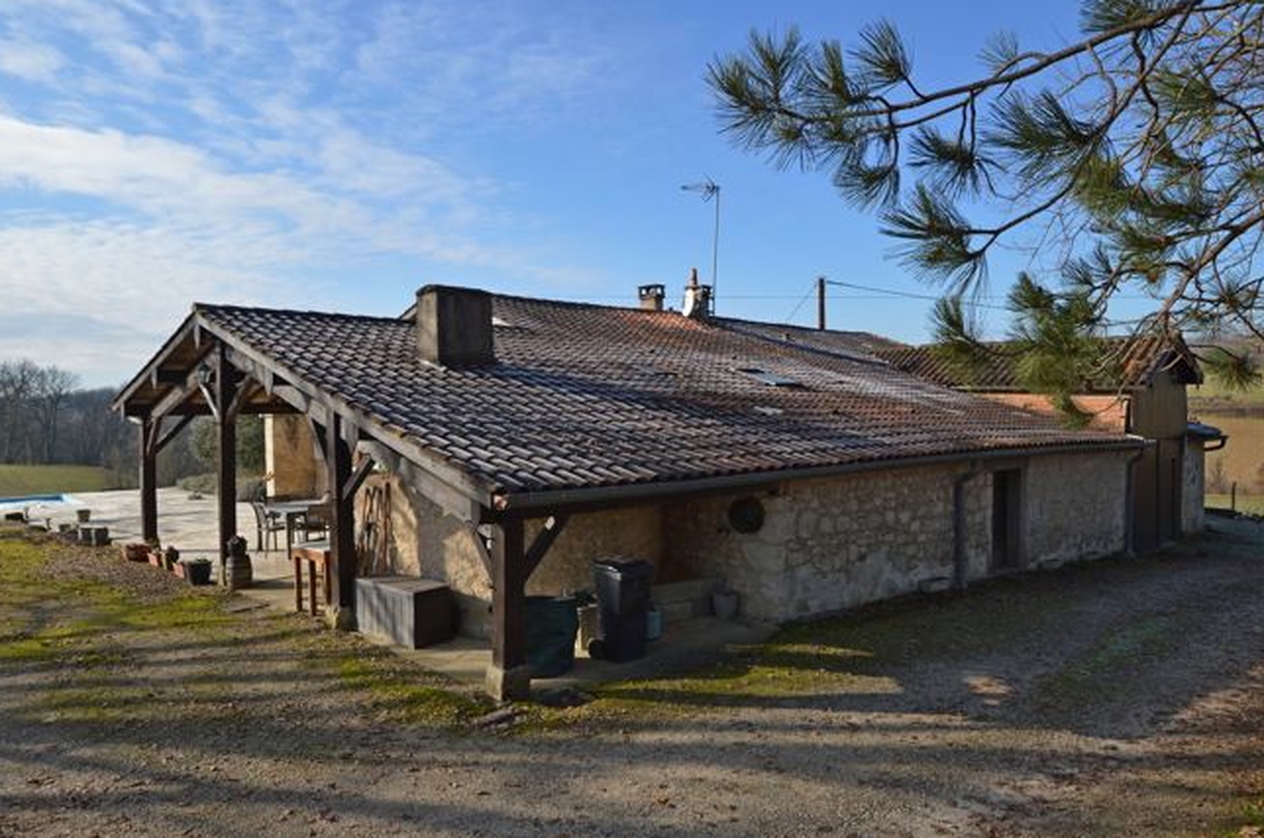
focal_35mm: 23
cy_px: 412
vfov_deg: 54.9
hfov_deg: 76.2
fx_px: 806
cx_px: 623
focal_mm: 14
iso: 100
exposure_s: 1/200
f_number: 7.1
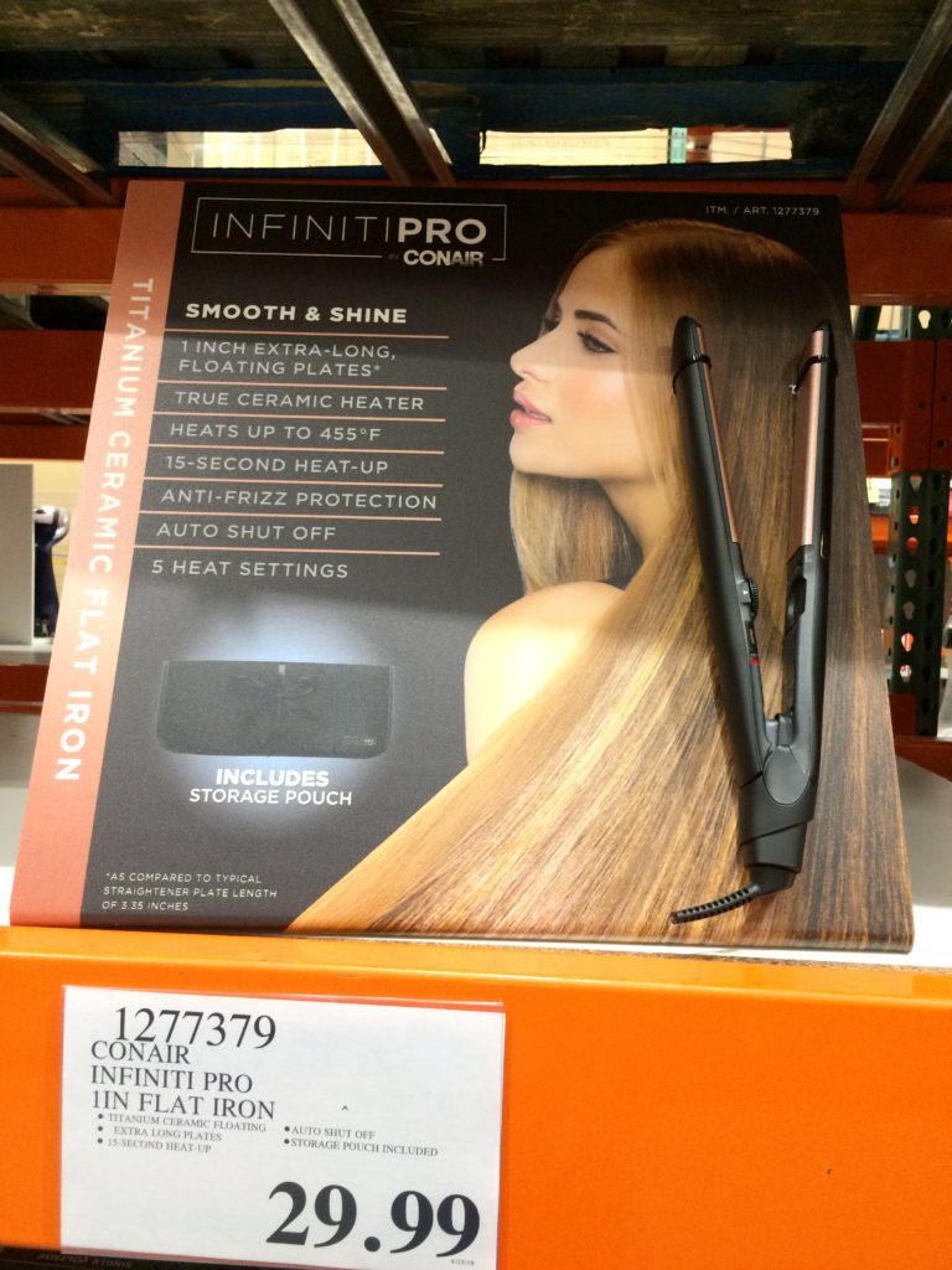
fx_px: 1063
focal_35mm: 29
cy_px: 635
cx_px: 476
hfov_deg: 48.2
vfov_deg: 61.7
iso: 125
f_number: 2.2
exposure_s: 1/30
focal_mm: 4.15
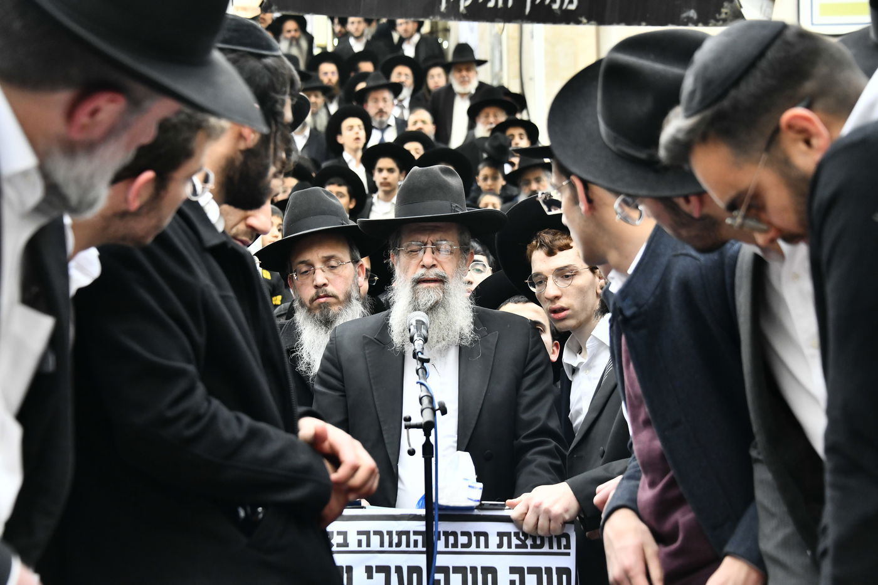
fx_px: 1707
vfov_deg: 19.5
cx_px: 439
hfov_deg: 28.8
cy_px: 292
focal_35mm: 70
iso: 1600
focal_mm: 70
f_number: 5.6
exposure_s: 1/320
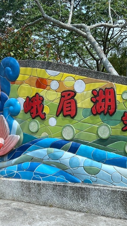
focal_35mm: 43
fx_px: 258
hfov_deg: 27.2
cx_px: 98
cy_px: 114
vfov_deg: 47.4
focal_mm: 4.25
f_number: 1.8
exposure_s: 1/2571
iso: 32
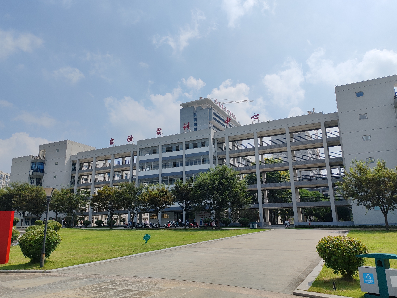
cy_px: 149
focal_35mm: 27
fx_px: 310
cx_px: 198
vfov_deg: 51.4
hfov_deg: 65.3
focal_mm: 6.12
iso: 50
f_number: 1.9
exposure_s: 1/1500
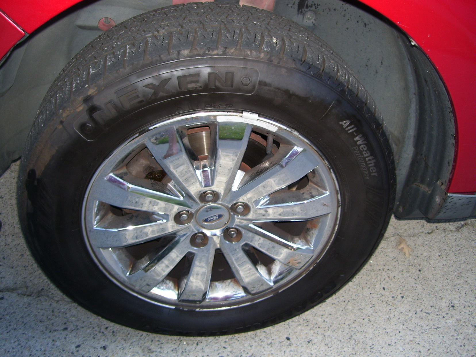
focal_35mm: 37
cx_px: 238
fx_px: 509
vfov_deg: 38.7
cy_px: 178
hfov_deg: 50.1
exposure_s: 1/60
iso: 80
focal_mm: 6
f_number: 2.7
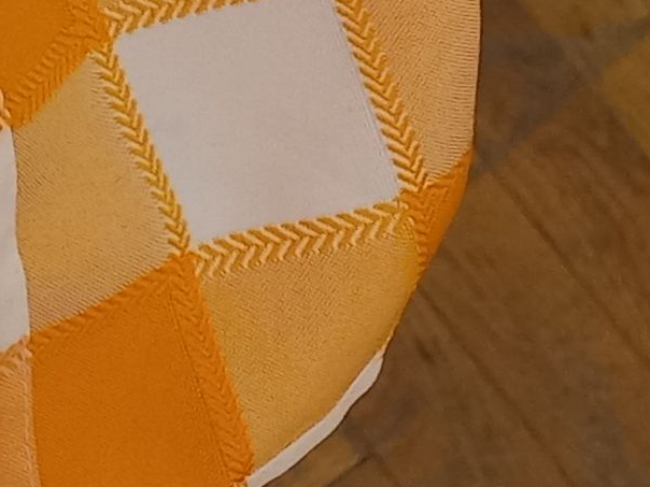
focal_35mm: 164
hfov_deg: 9.9
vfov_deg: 8.4
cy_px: -625
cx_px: -1121
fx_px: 3080
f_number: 1.8
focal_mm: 4.65
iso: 320
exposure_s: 1/50
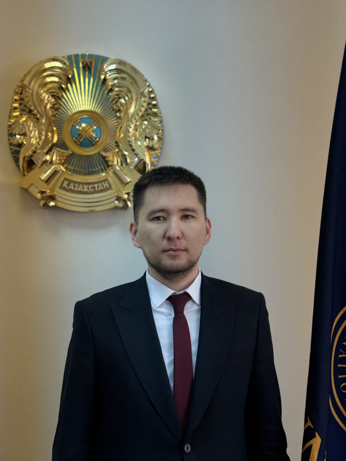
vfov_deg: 39.7
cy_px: 230
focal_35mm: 48
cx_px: 173
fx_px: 640
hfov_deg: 30.3
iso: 50
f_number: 1.78
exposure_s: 1/121
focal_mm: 6.76
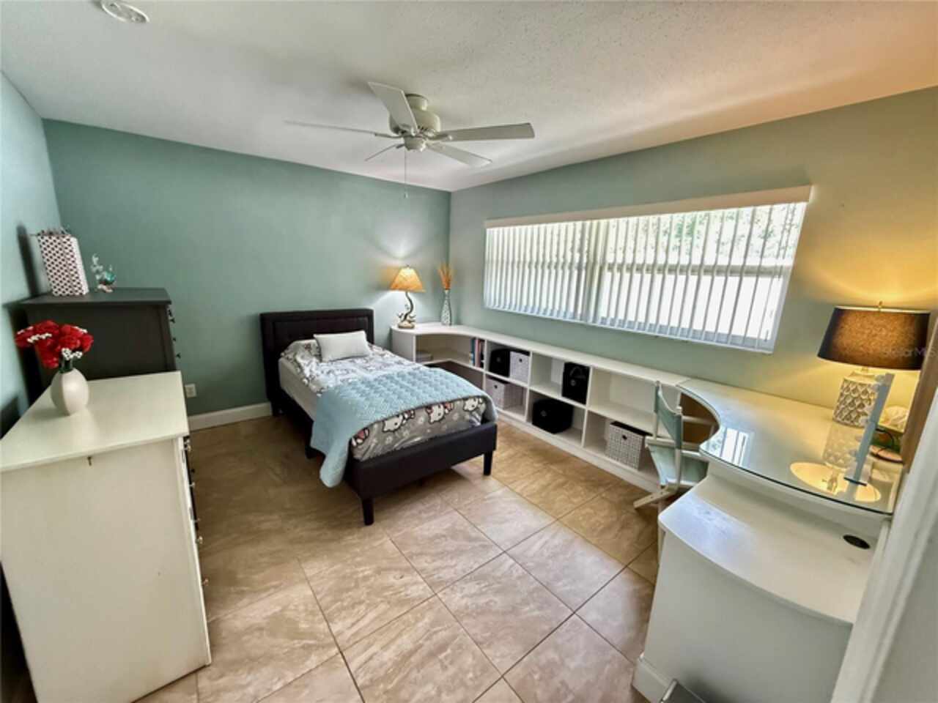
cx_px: 469
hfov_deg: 102.1
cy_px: 352
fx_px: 379
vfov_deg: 85.7
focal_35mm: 14
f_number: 2.2
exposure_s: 1/60
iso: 800
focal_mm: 2.22
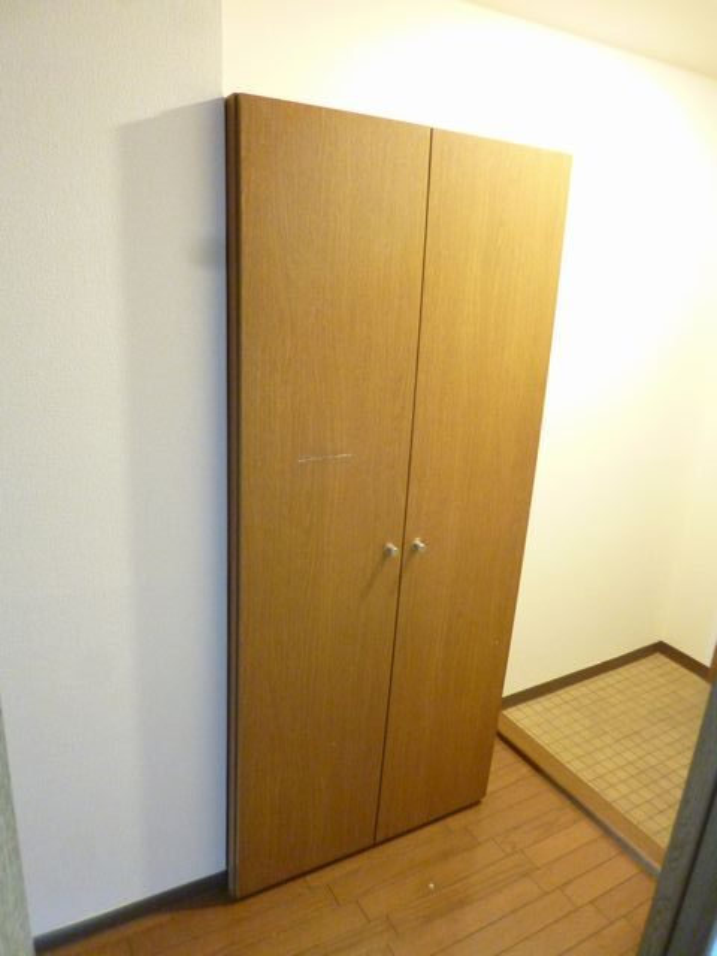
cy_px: 478
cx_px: 358
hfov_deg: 56.8
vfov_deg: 71.6
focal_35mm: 24
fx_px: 663
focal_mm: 4.3
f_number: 2.5
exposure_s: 1/8
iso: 400
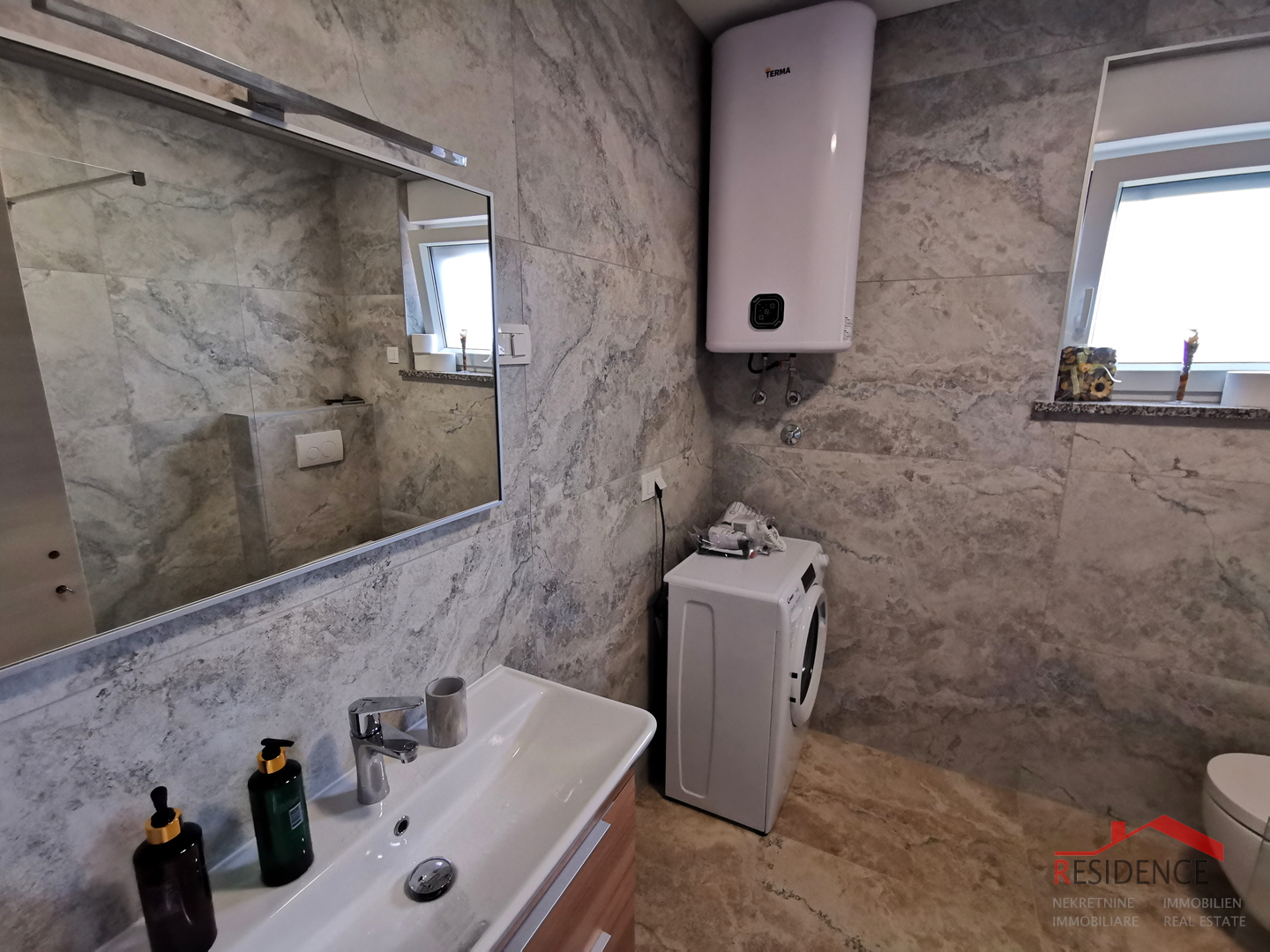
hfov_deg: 94.5
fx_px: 587
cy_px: 476
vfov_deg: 78.1
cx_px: 635
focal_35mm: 16
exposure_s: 1/40
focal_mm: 2.35
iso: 400
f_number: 2.2
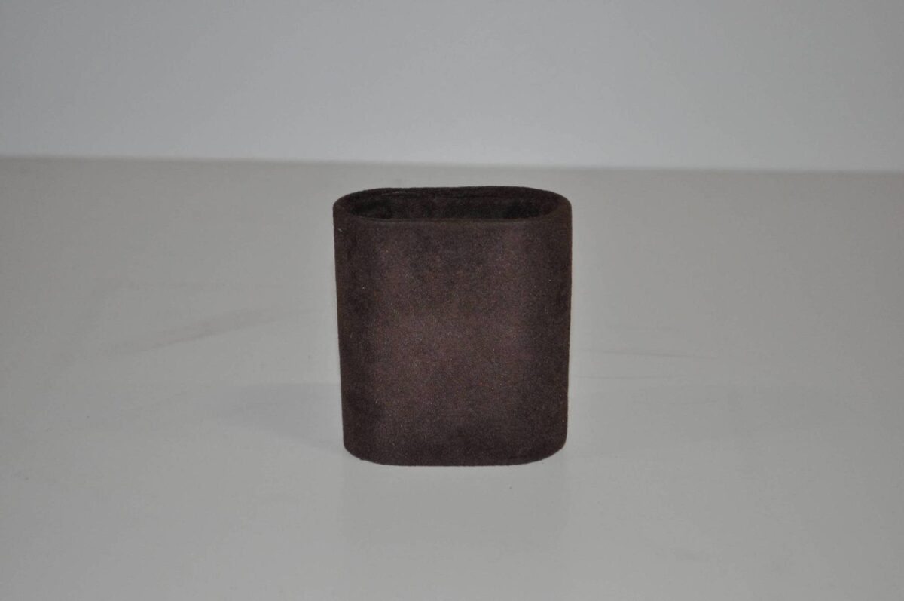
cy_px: 300
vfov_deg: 16.5
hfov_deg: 24.6
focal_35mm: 82
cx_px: 452
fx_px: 2069
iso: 800
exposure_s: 1/60
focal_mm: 55
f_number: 5.6
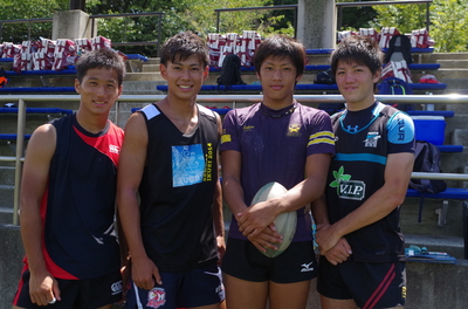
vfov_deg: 34.0
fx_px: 505
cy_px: 154
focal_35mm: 39
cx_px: 234
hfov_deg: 49.7
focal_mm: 26.25
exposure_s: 1/1000
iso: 800
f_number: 5.6
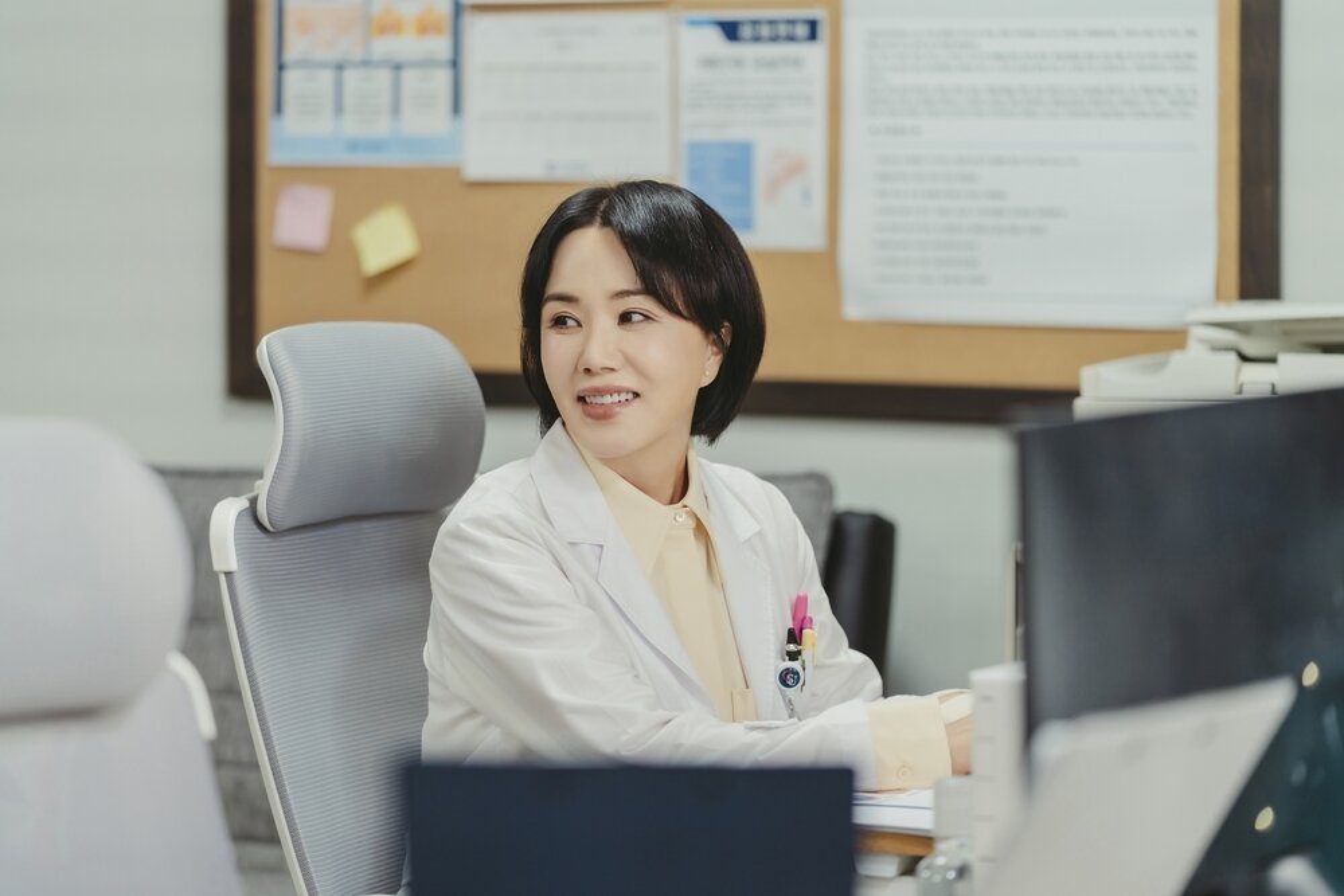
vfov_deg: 11.1
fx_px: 4592
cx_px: 672
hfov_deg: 16.7
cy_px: 448
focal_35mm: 123
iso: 400
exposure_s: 1/100
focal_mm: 123
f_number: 2.8
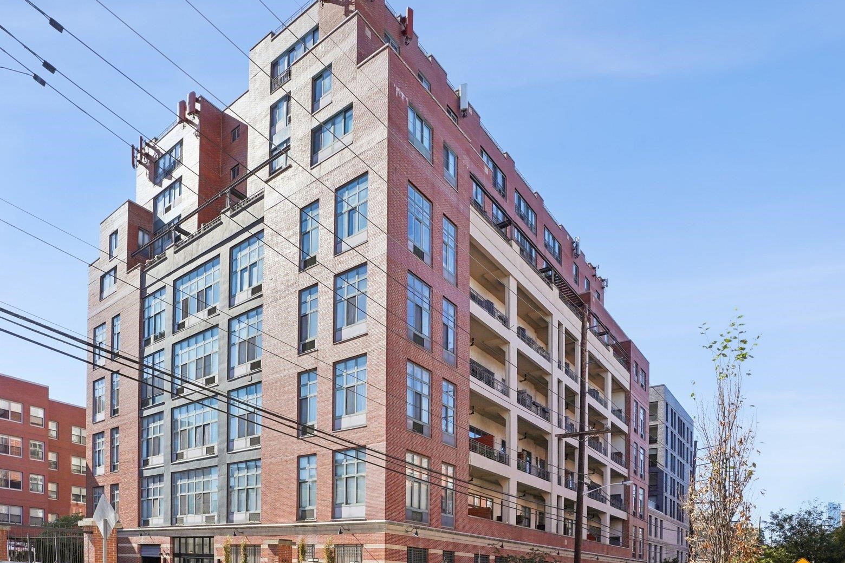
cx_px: 373
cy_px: 333
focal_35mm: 21
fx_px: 493
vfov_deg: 59.1
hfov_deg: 80.9
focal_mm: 16
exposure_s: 1/800
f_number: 8
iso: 500
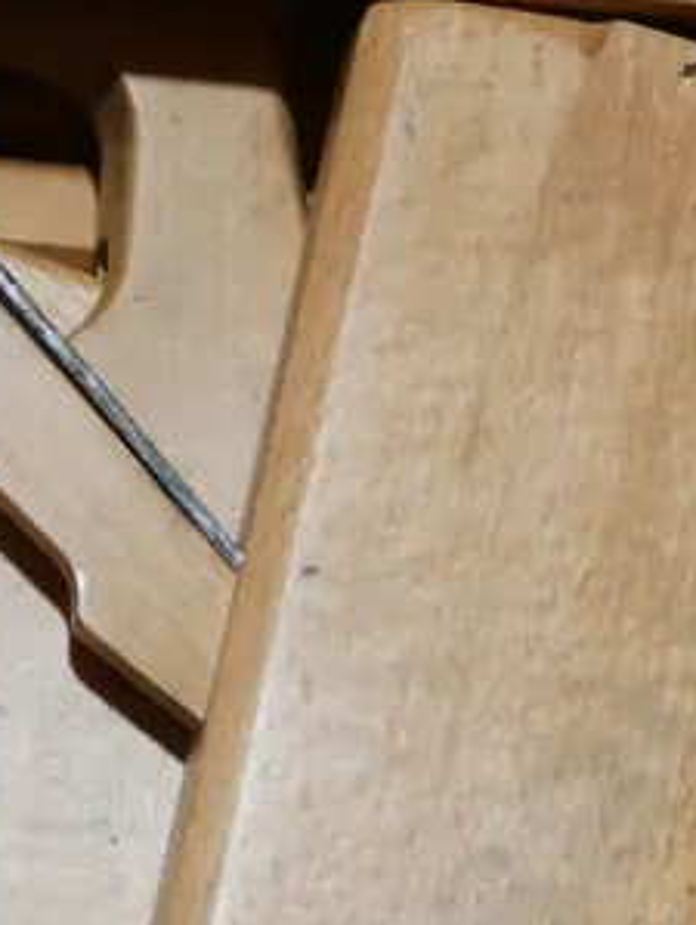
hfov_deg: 10.7
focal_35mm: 137
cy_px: 656
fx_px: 3665
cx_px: 704
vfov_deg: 14.3
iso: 200
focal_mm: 20
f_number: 4.5
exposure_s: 1/60
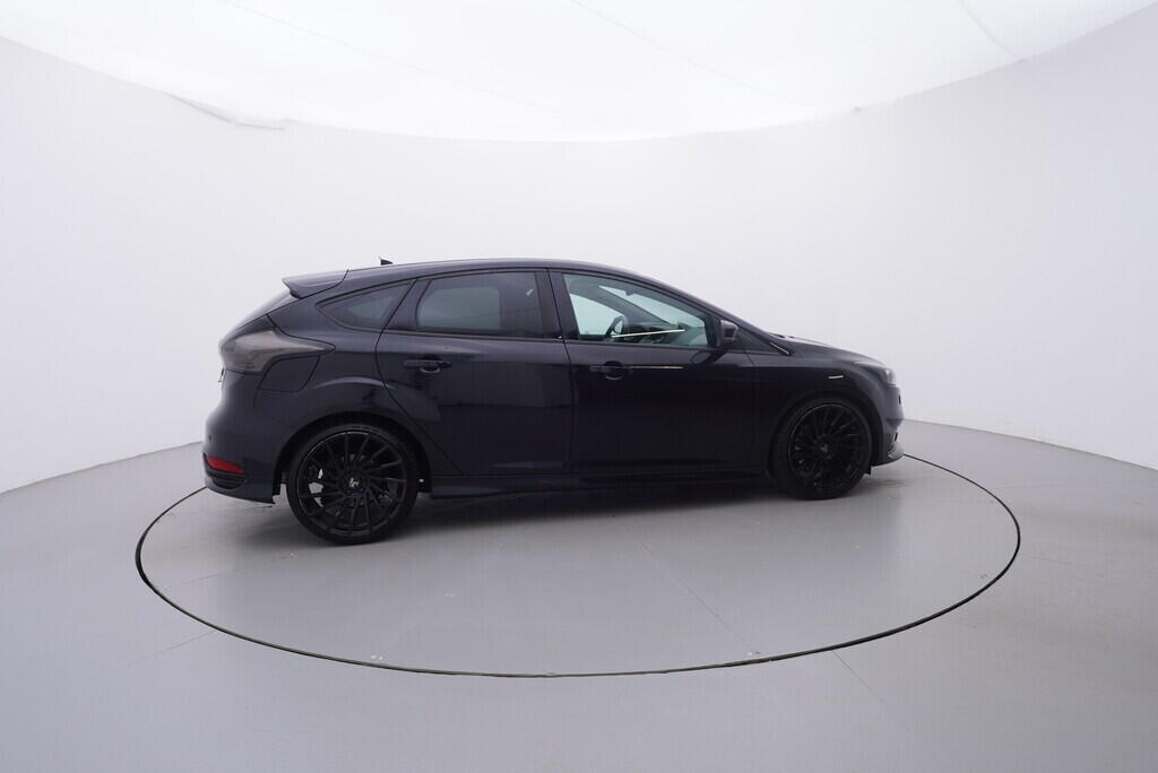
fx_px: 724
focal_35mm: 22
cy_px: 386
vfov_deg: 56.2
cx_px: 579
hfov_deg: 77.3
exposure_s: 1/80
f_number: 5
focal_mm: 15
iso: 200
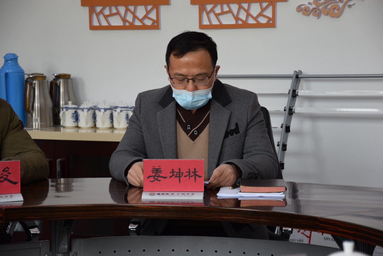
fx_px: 1276
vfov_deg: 11.4
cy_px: 128
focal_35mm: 120
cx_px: 192
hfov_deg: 17.1
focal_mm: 80
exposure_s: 1/60
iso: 450
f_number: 5.3
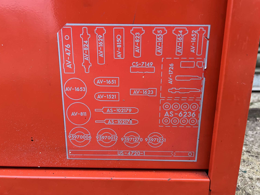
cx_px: 132
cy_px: 97
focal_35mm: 27
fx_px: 203
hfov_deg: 65.3
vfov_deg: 51.3
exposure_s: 1/50
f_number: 1.5
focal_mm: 5.7
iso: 400
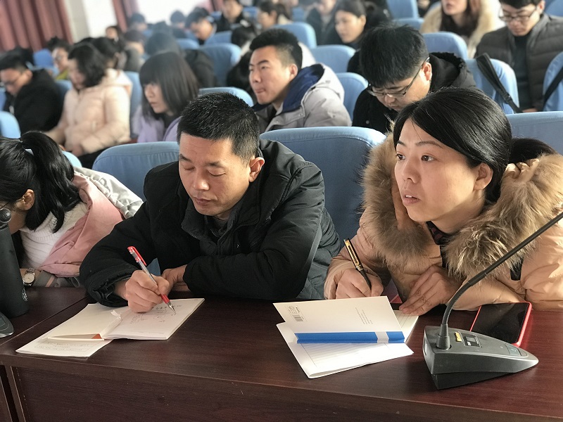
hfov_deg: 33.8
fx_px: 927
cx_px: 282
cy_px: 211
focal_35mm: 57
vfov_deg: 25.7
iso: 80
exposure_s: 1/50
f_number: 2.8
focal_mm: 6.6
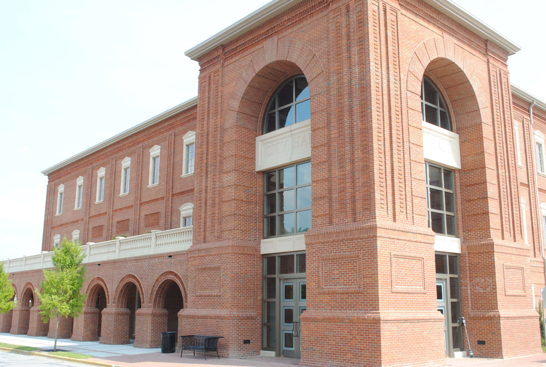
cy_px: 184
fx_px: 547
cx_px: 273
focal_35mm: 36
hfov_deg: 53.0
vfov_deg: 37.0
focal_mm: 24
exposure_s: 1/320
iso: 400
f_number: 9
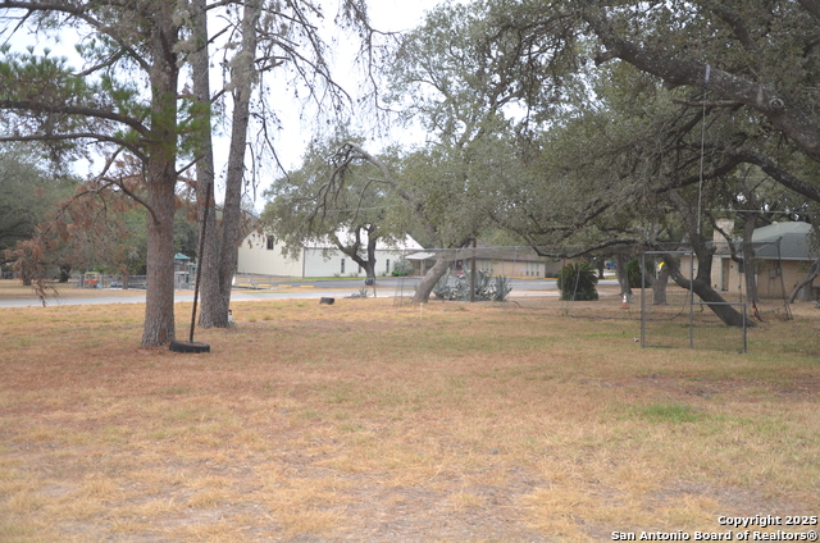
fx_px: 887
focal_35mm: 39
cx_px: 410
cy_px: 272
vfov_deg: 34.1
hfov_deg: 49.6
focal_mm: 26
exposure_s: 1/100
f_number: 4
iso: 400
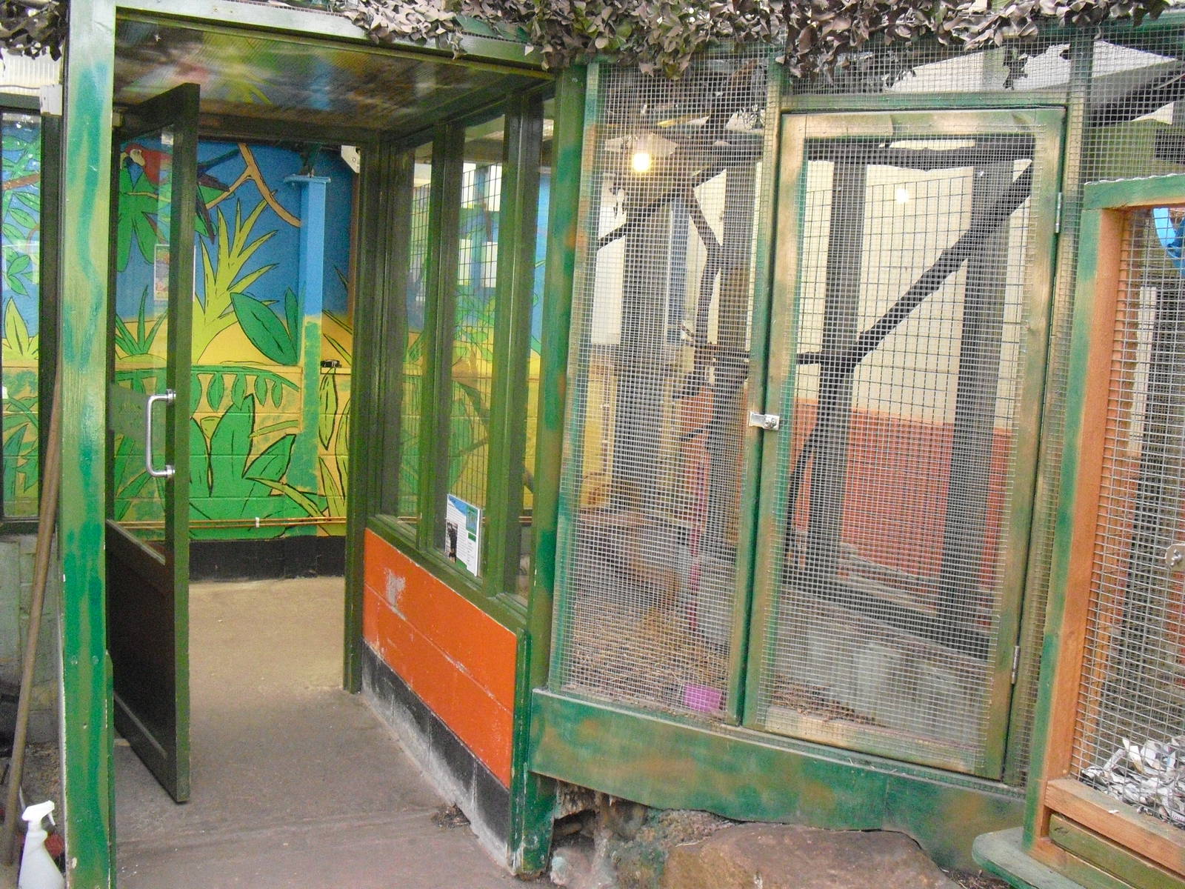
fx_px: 1232
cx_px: 592
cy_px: 444
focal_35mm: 36
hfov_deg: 51.4
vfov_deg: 39.7
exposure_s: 1/100
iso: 800
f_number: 3.1
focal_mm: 6.3
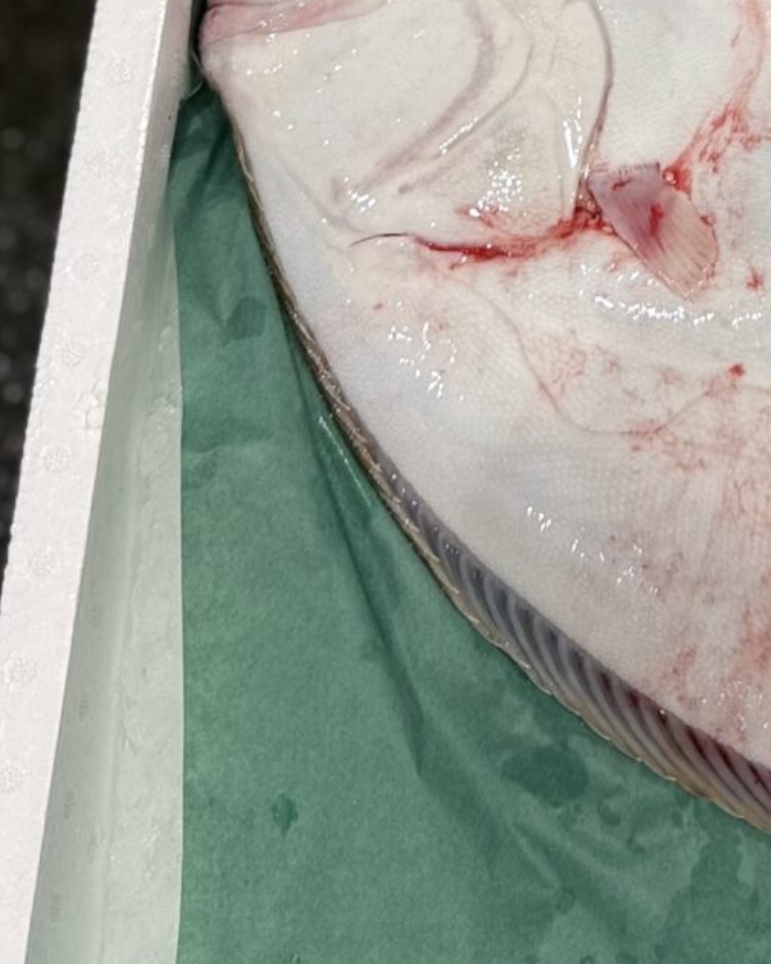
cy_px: -516
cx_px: 962
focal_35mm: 95
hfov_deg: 15.5
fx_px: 2709
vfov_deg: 17.9
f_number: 1.78
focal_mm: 6.76
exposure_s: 1/121
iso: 50
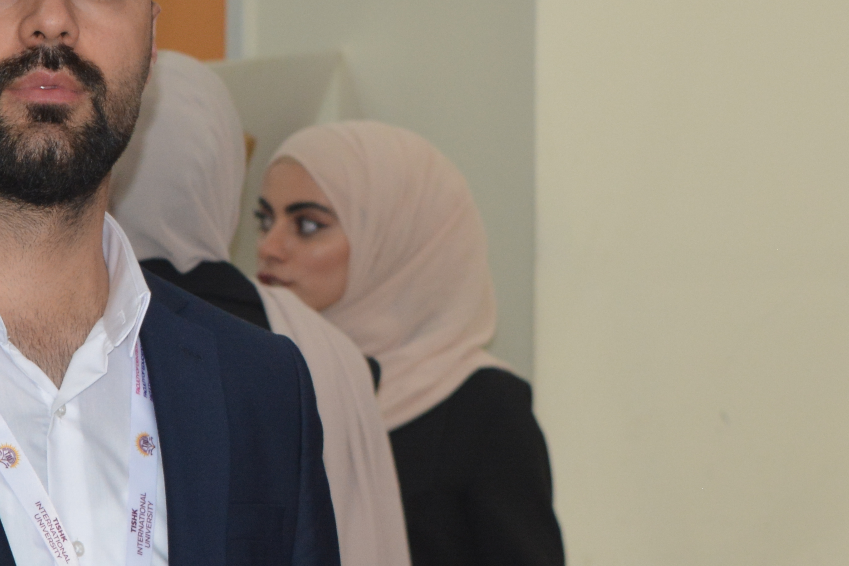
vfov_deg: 6.0
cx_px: 621
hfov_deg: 9.0
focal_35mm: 229
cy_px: 135
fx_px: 5399
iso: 640
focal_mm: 52
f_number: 5.6
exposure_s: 1/60
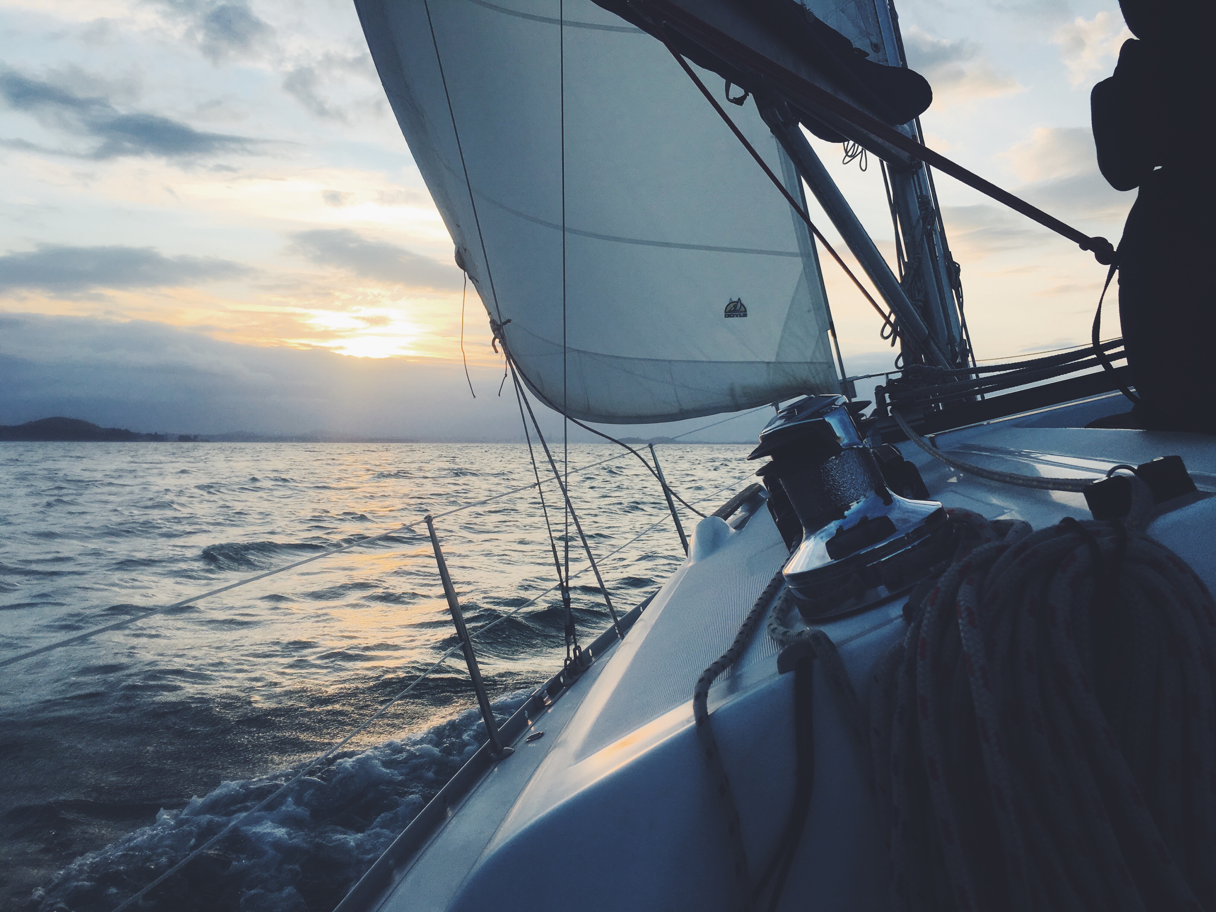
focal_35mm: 29
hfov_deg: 61.7
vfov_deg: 48.2
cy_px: 456
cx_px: 608
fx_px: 1019
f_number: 2.2
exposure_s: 1/769
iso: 25
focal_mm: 4.15
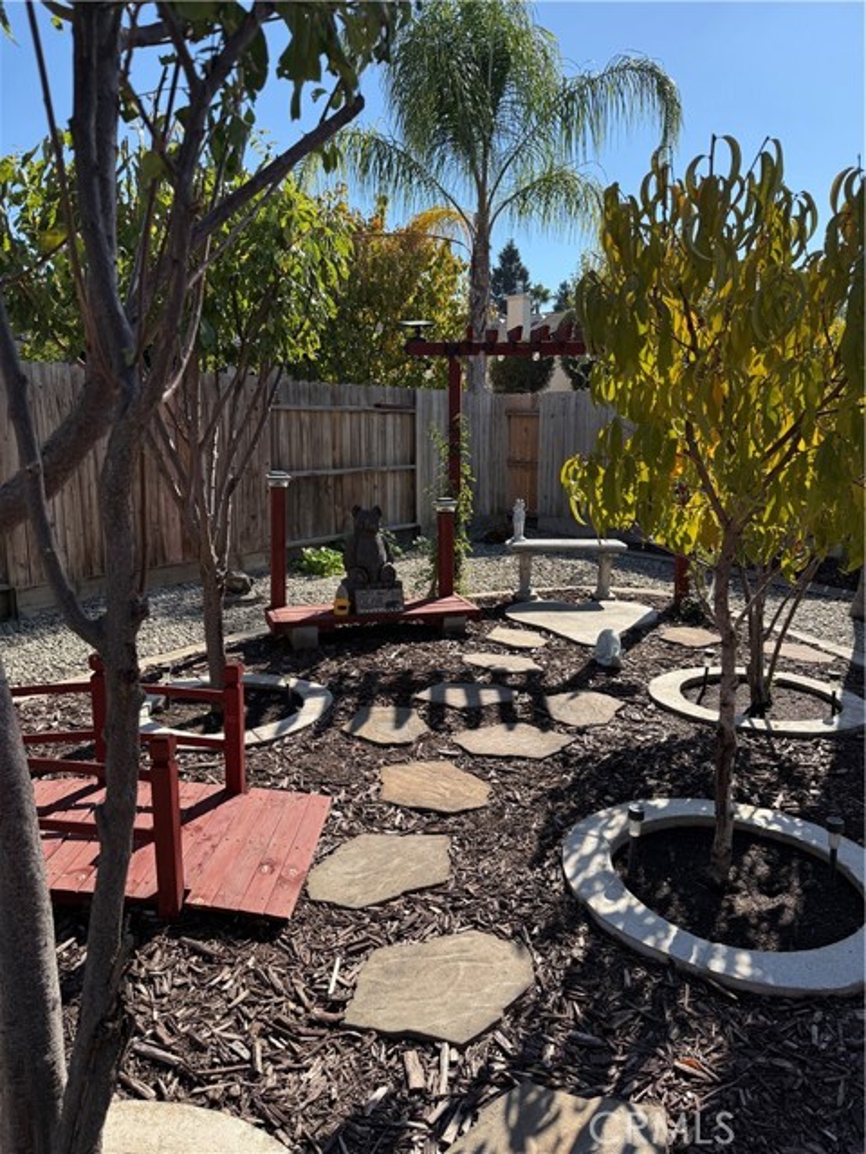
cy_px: 577
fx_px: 801
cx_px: 433
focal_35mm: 24
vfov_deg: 71.6
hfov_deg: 56.8
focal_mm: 6.76
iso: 100
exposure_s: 1/3145
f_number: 1.78
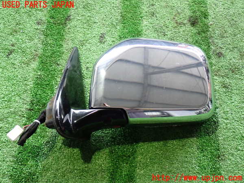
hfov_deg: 49.0
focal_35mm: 38
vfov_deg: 37.7
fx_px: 268
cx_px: 122
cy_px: 92
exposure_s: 1/40
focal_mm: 6.83
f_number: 2.7
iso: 500
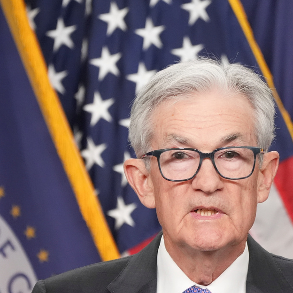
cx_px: 204
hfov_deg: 2.1
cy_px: 147
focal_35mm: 838
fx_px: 8025
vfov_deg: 2.1
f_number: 5.6
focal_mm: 400
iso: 6400
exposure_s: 1/400
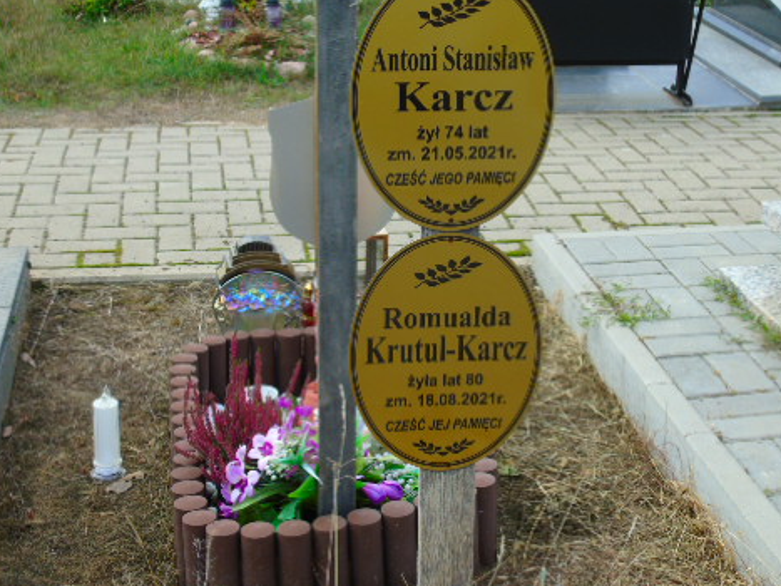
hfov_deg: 30.7
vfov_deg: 23.3
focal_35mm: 63
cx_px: 443
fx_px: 1421
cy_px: 276
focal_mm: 8.2
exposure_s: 1/100
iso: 80
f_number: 4.1
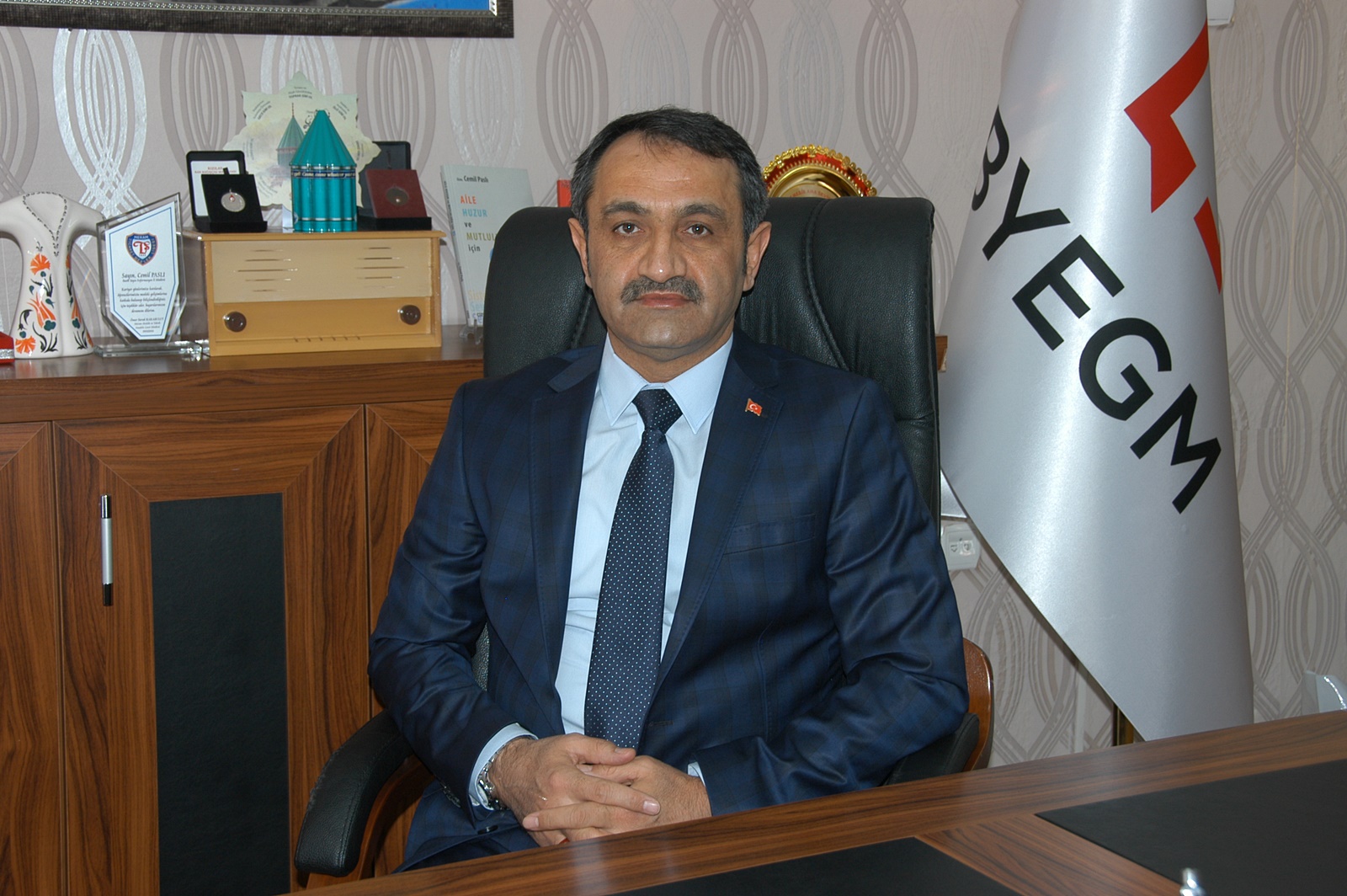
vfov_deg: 25.0
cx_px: 674
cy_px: 448
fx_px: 2019
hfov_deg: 36.9
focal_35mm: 54
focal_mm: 36
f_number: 5.6
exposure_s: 1/20
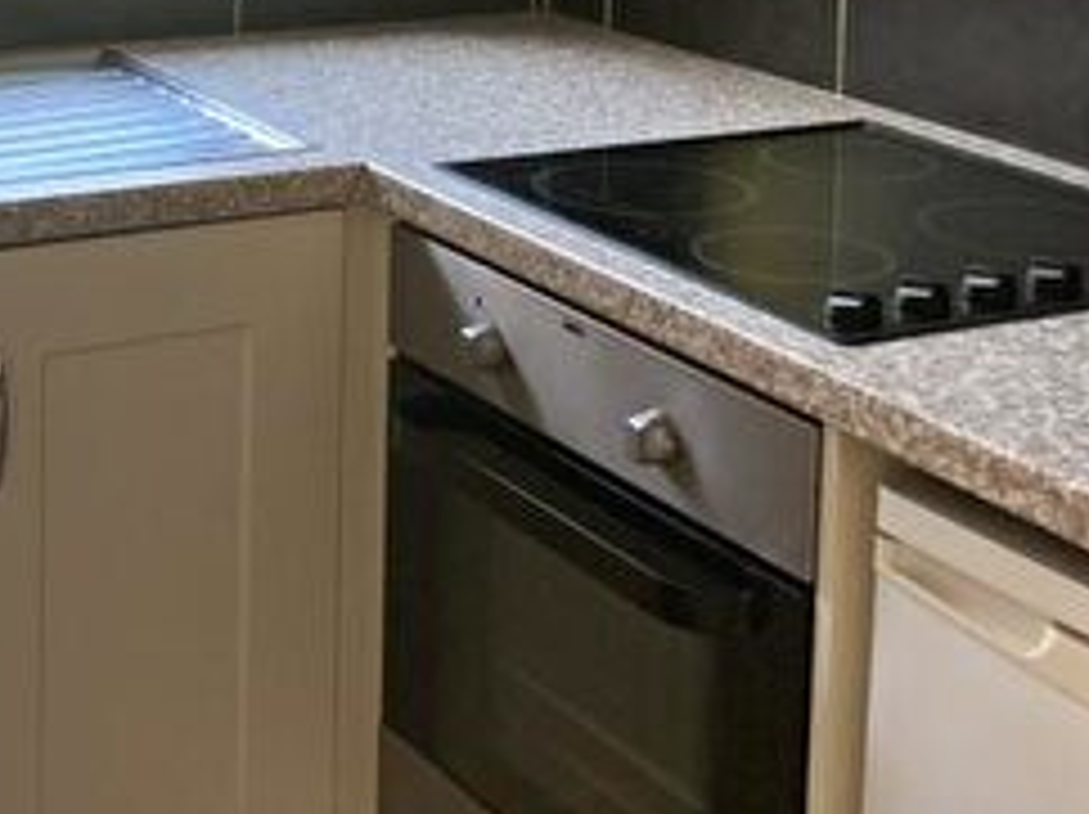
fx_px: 2546
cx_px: 225
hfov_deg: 23.8
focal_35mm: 81
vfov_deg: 17.5
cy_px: -110
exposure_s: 1/60
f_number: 1.8
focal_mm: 3.99
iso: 100
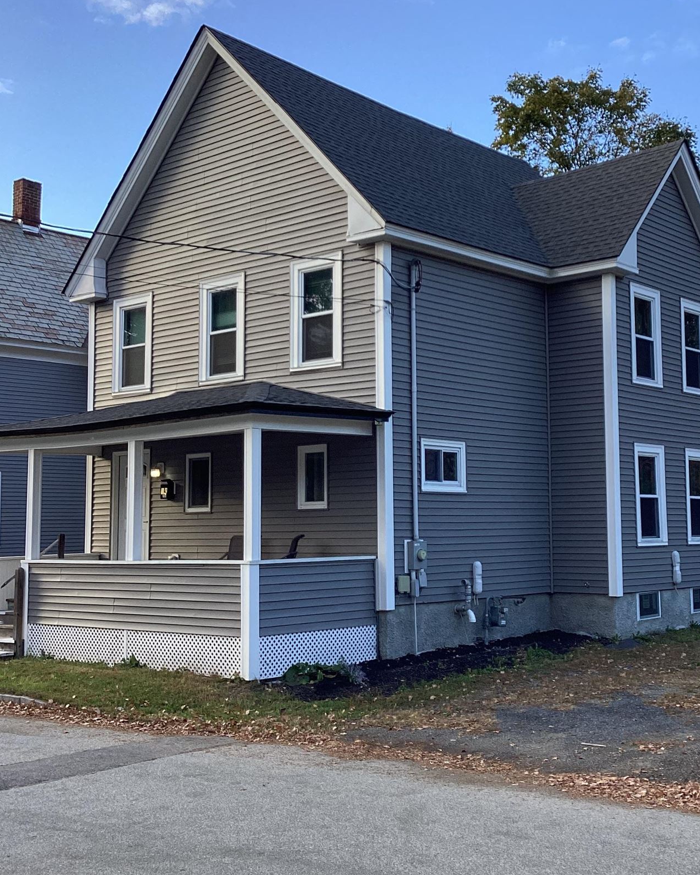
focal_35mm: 44
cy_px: 421
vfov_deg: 42.0
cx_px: 414
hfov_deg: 34.1
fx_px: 1139
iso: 25
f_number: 2.4
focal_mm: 3.3
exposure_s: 1/215
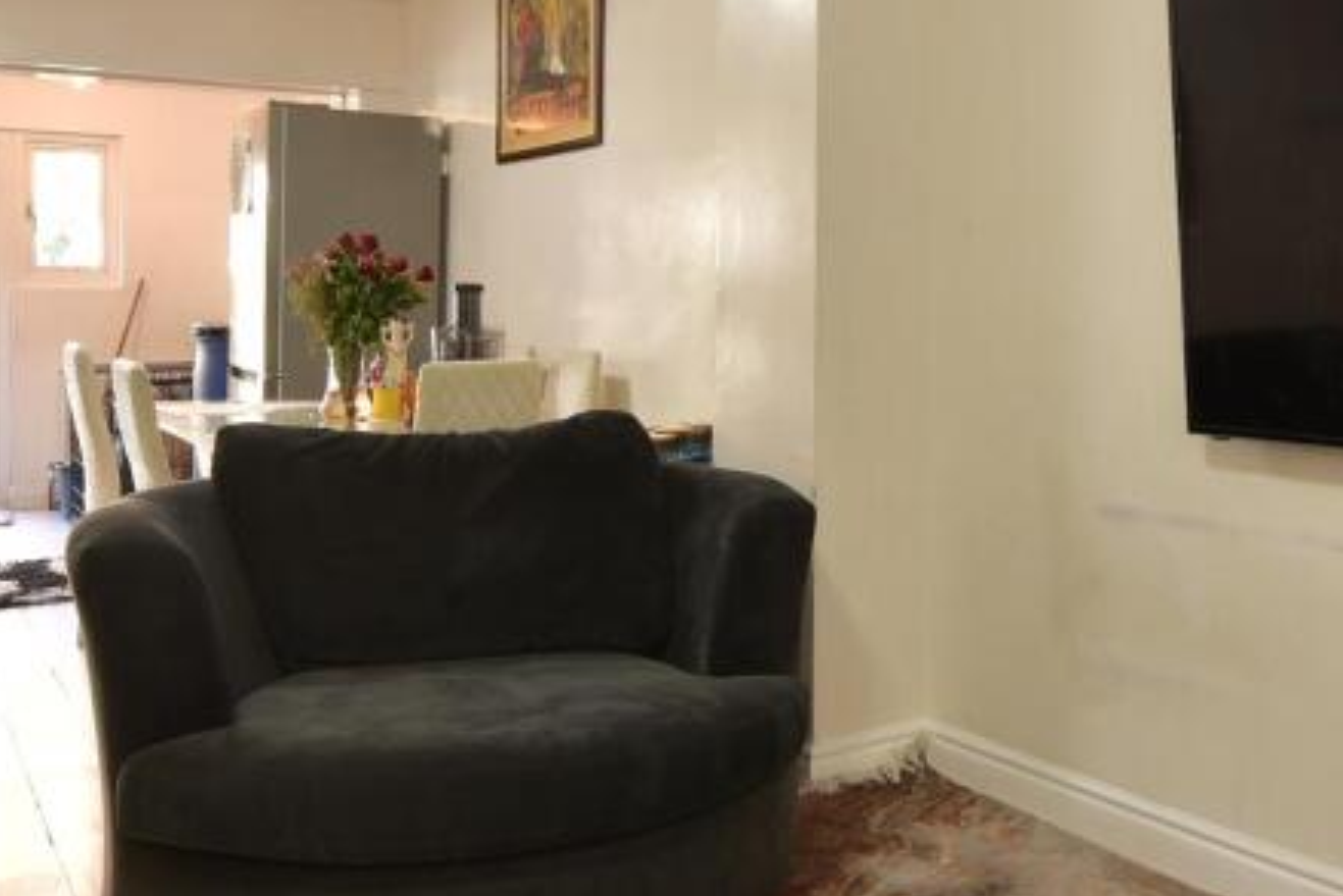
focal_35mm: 35
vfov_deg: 37.5
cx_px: 863
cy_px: 307
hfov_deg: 53.6
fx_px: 1306
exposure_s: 1.3
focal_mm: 10
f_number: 8
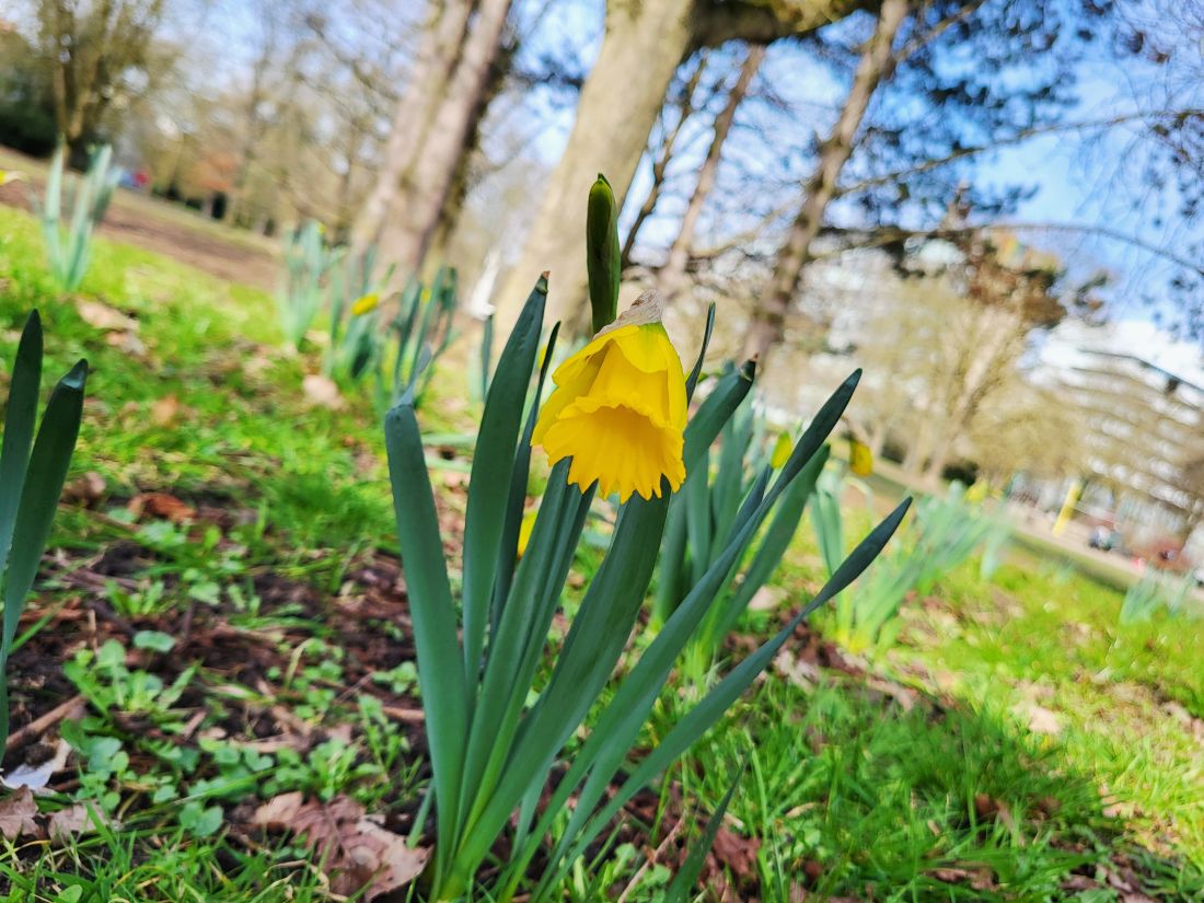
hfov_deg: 67.3
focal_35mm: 26
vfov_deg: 53.1
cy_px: 452
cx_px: 602
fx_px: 904
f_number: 1.8
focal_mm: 5.4
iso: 40
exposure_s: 1/1000
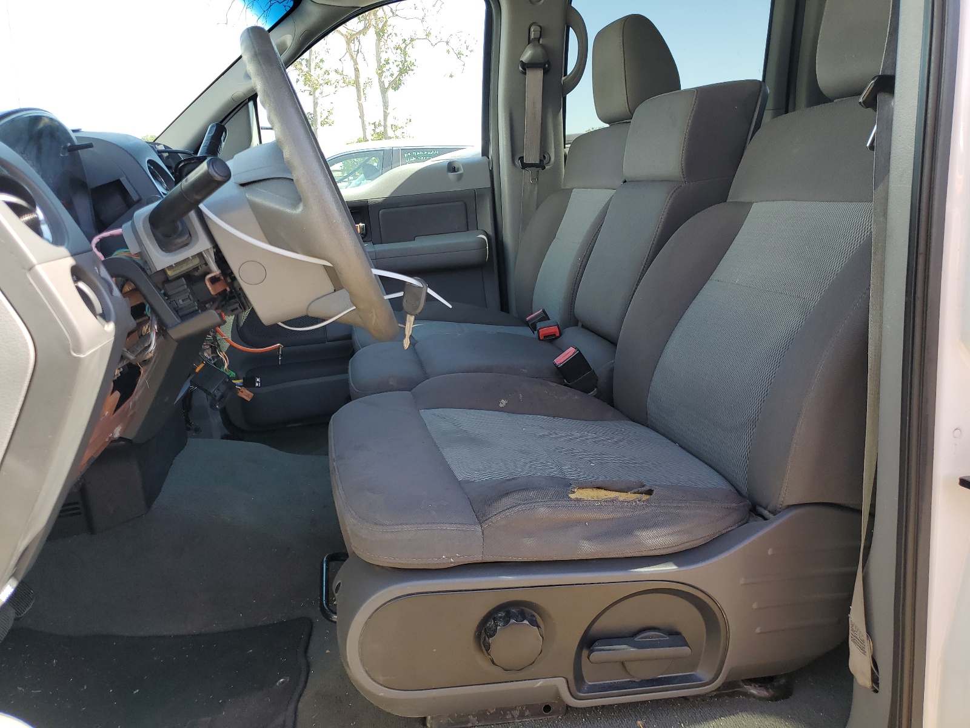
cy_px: 364
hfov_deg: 67.3
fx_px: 729
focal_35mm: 26
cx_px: 485
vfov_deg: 53.1
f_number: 1.5
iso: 50
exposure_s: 1/333
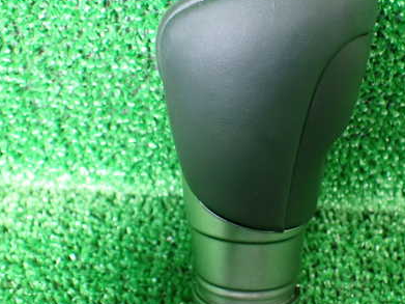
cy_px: 151
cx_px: 254
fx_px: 538
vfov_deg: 31.5
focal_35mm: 46
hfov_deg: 41.0
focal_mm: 5.4
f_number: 2.3
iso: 800
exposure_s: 1/30
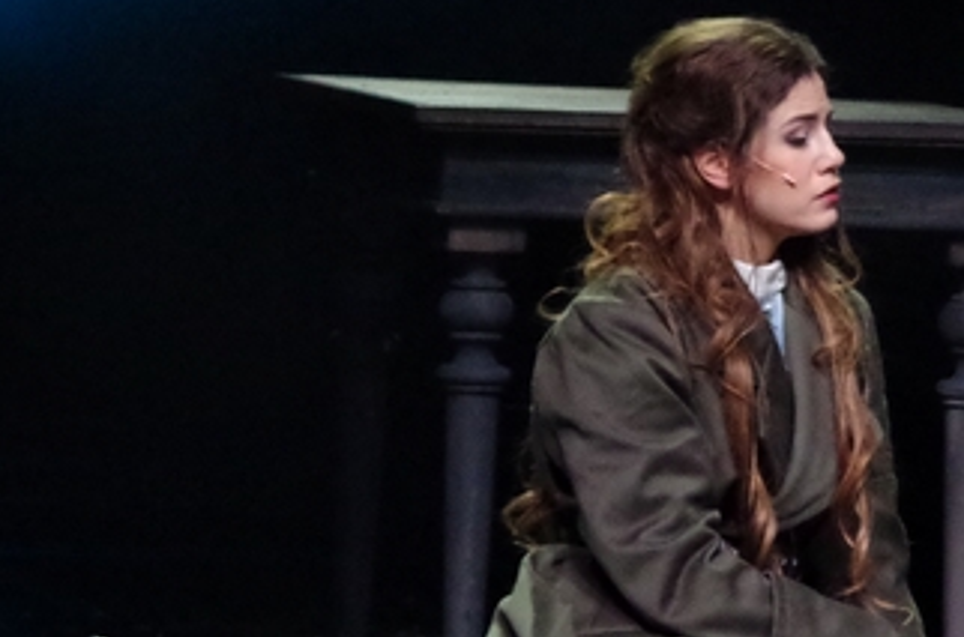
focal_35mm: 468
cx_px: 898
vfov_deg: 2.9
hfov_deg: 4.4
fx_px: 12501
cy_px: 170
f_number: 4.5
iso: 6400
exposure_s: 1/200
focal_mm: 105
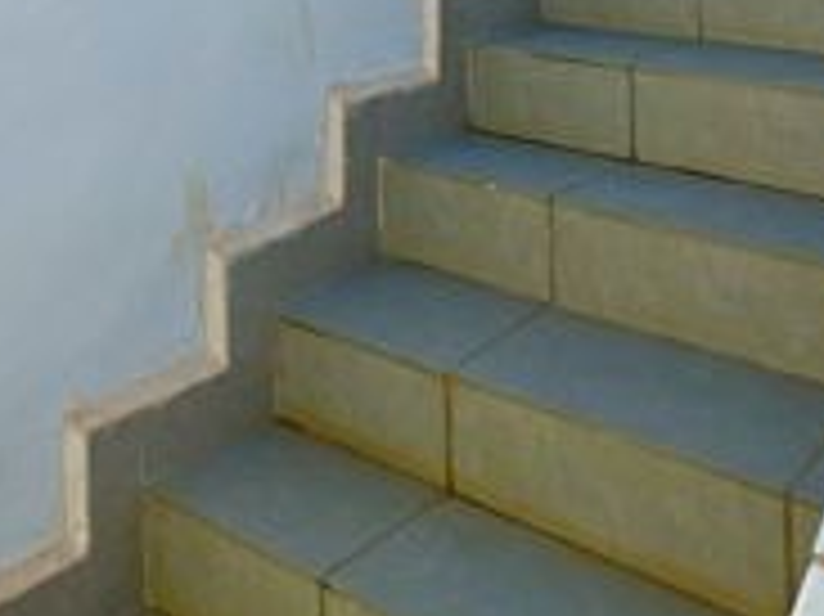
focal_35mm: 54
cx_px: -43
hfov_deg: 32.1
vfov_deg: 23.1
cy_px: -238
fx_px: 1285
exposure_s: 1/1159
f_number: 2.2
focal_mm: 2.22
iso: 40
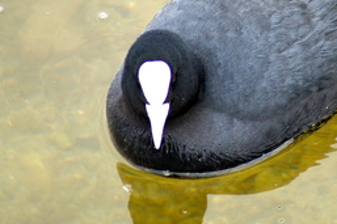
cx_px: 249
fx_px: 7531
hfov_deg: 2.6
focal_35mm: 805
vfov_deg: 1.7
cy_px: 81
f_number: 5.6
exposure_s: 1/500
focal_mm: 300
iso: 500
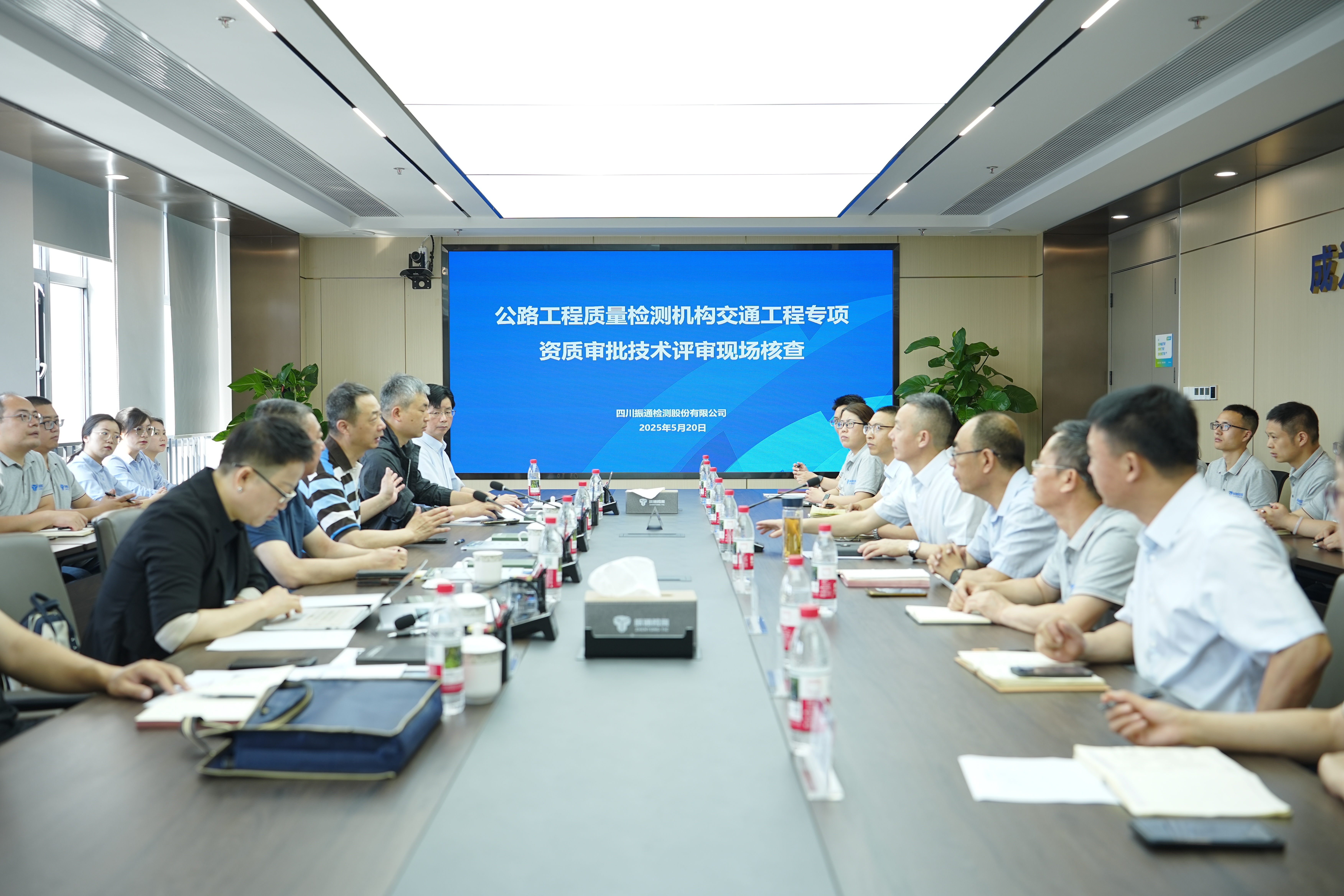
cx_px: 672
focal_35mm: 35
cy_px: 448
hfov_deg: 54.4
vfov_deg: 37.9
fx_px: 1307
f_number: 2.8
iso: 200
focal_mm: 35
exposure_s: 1/100
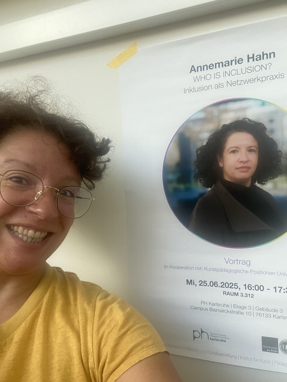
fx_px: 332
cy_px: 191
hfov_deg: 46.8
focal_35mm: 30
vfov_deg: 60.0
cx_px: 144
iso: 100
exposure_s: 1/60
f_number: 2.2
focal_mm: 2.71
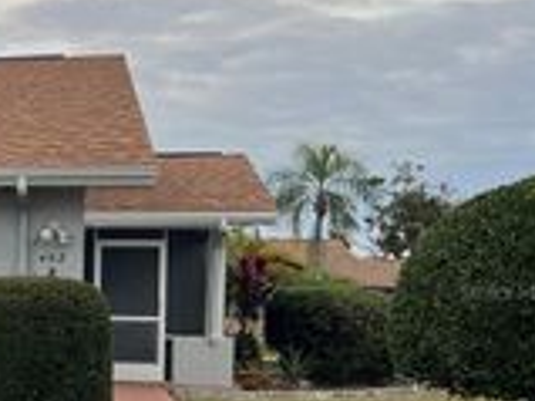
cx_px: -283
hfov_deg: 20.3
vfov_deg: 17.9
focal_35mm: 82
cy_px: 291
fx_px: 1266
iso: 50
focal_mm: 5.7
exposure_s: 1/696
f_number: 1.5
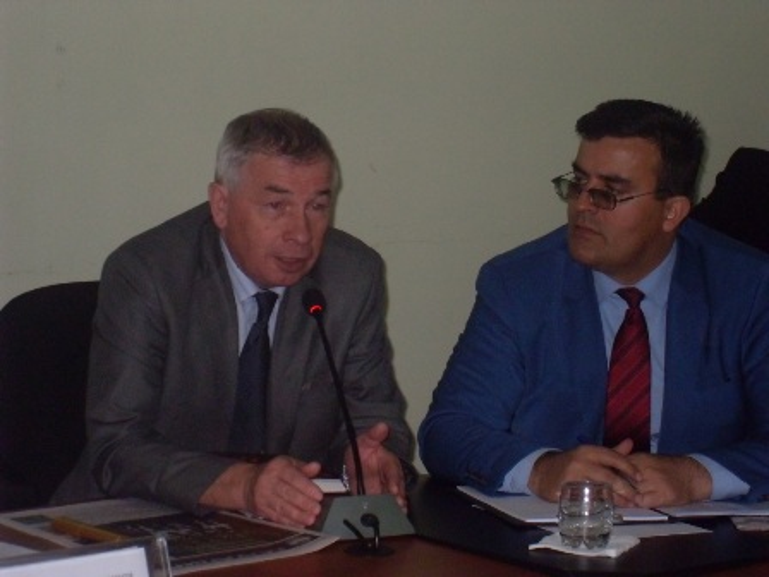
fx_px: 2466
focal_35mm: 111
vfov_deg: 13.3
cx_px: 384
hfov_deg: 17.7
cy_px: 288
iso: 400
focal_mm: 18.1
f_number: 5.2
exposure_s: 1/90
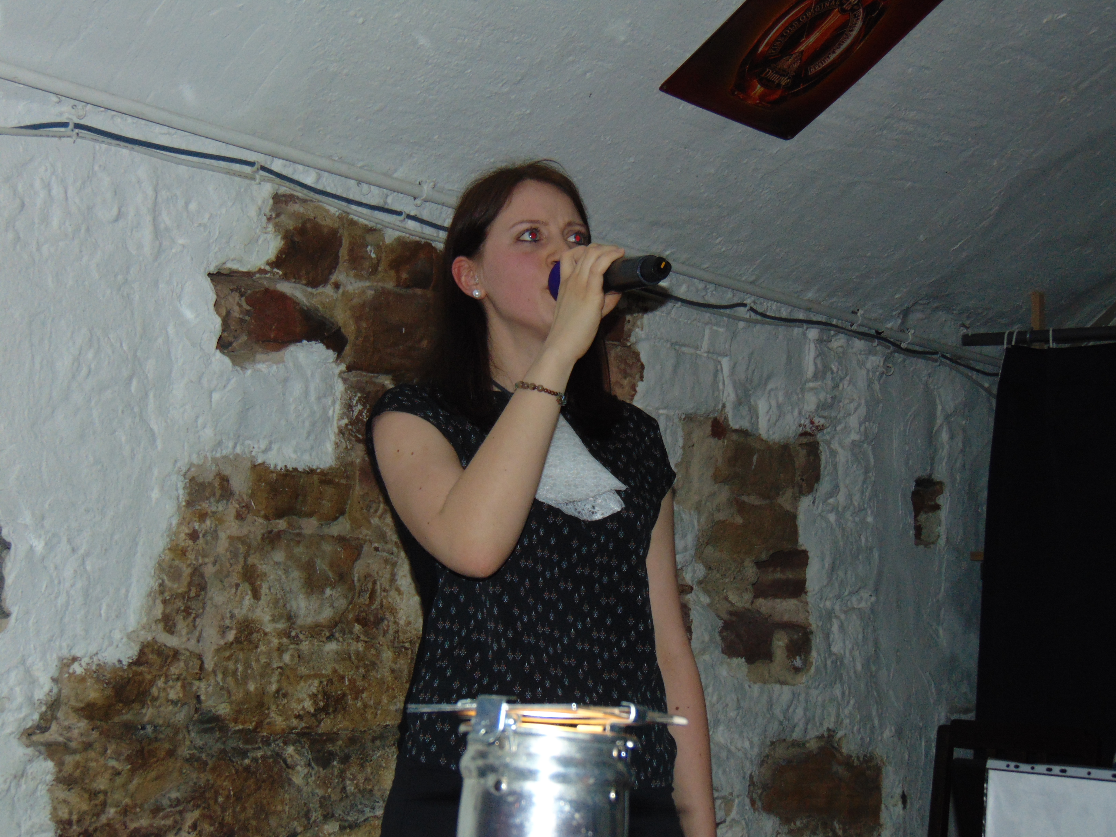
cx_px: 558
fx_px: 1934
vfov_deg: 24.4
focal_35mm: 60
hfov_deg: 32.2
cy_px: 418
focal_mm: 10.8
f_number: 3.6
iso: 200
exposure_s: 1/60
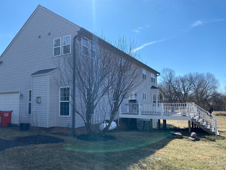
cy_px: 85
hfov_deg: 67.3
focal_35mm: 26
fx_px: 170
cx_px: 113
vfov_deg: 53.1
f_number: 1.8
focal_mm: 4.25
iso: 32
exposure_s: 1/2967
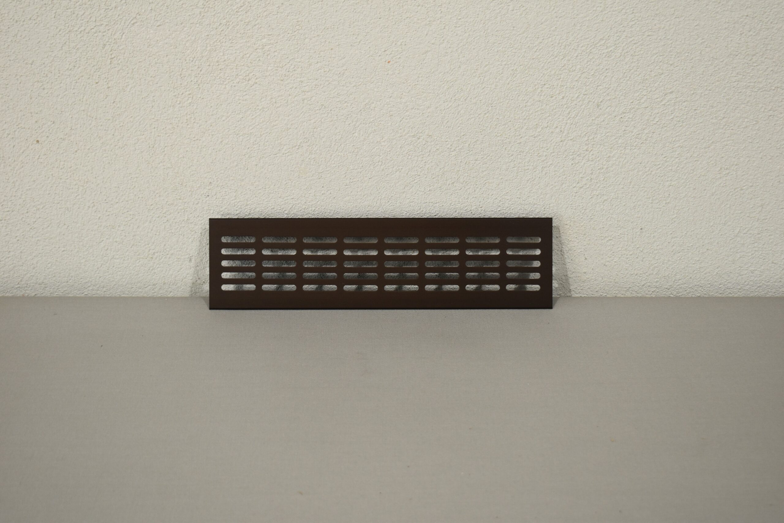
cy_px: 262
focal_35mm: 54
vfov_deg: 25.1
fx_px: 1176
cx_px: 392
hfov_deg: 36.9
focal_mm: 36
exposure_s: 1/125
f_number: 5.6
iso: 360
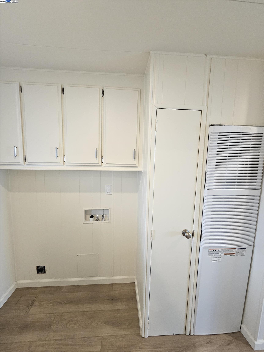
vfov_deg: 106.2
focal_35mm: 13
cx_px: 132
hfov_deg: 89.9
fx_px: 132
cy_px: 176
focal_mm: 2.2
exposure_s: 1/60
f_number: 2.2
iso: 160
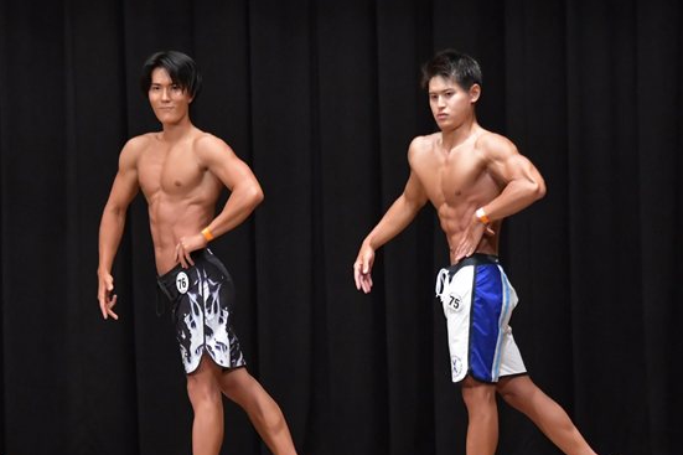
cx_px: 280
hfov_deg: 7.3
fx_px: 5386
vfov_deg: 4.8
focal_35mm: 284
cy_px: 296
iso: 6400
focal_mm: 135
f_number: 5.6
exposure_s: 1/400
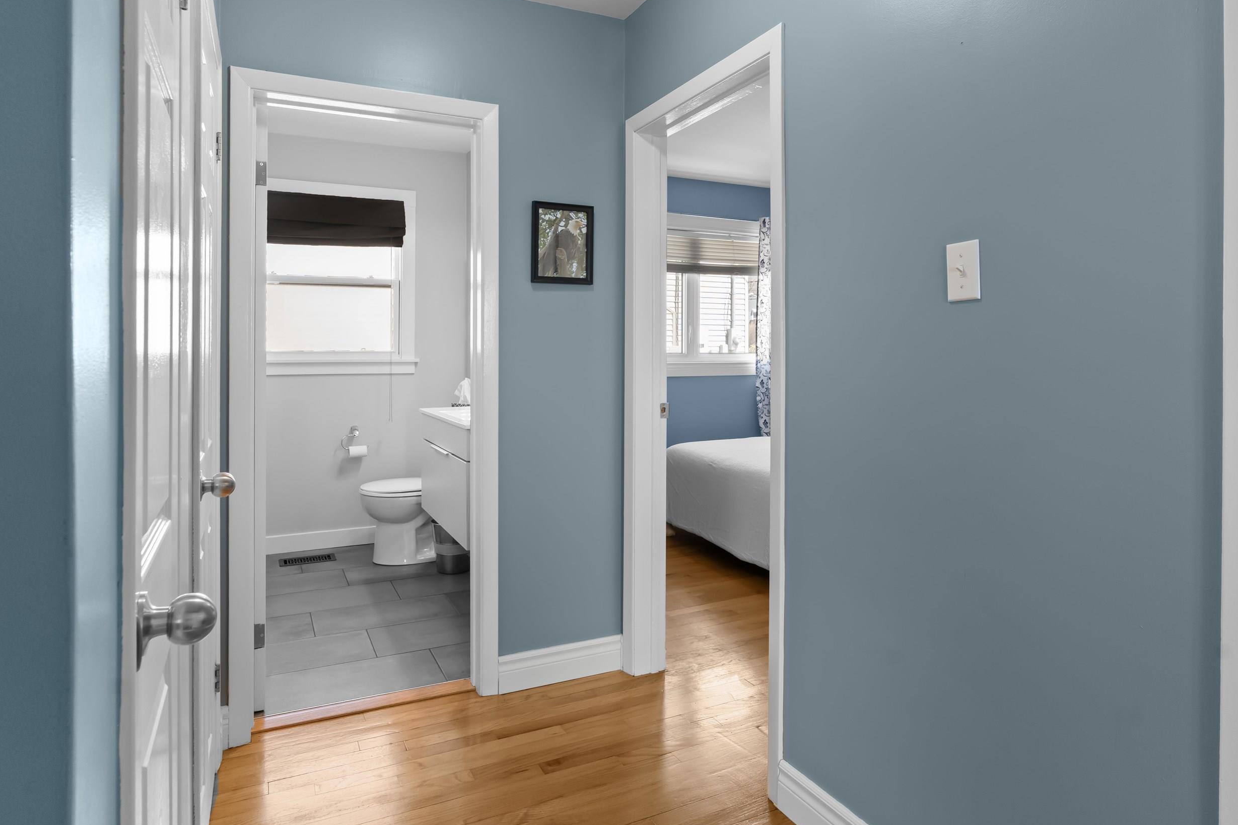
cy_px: 412
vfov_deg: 61.9
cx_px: 612
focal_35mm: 20
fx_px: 688
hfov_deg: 84.0
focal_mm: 16
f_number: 8
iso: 400
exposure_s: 1/6
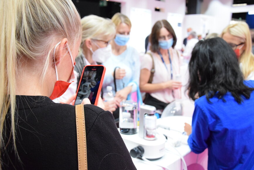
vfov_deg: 34.2
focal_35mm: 39
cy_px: 85
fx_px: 275
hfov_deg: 49.5
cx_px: 127
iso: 4000
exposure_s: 1/500
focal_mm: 26
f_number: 5
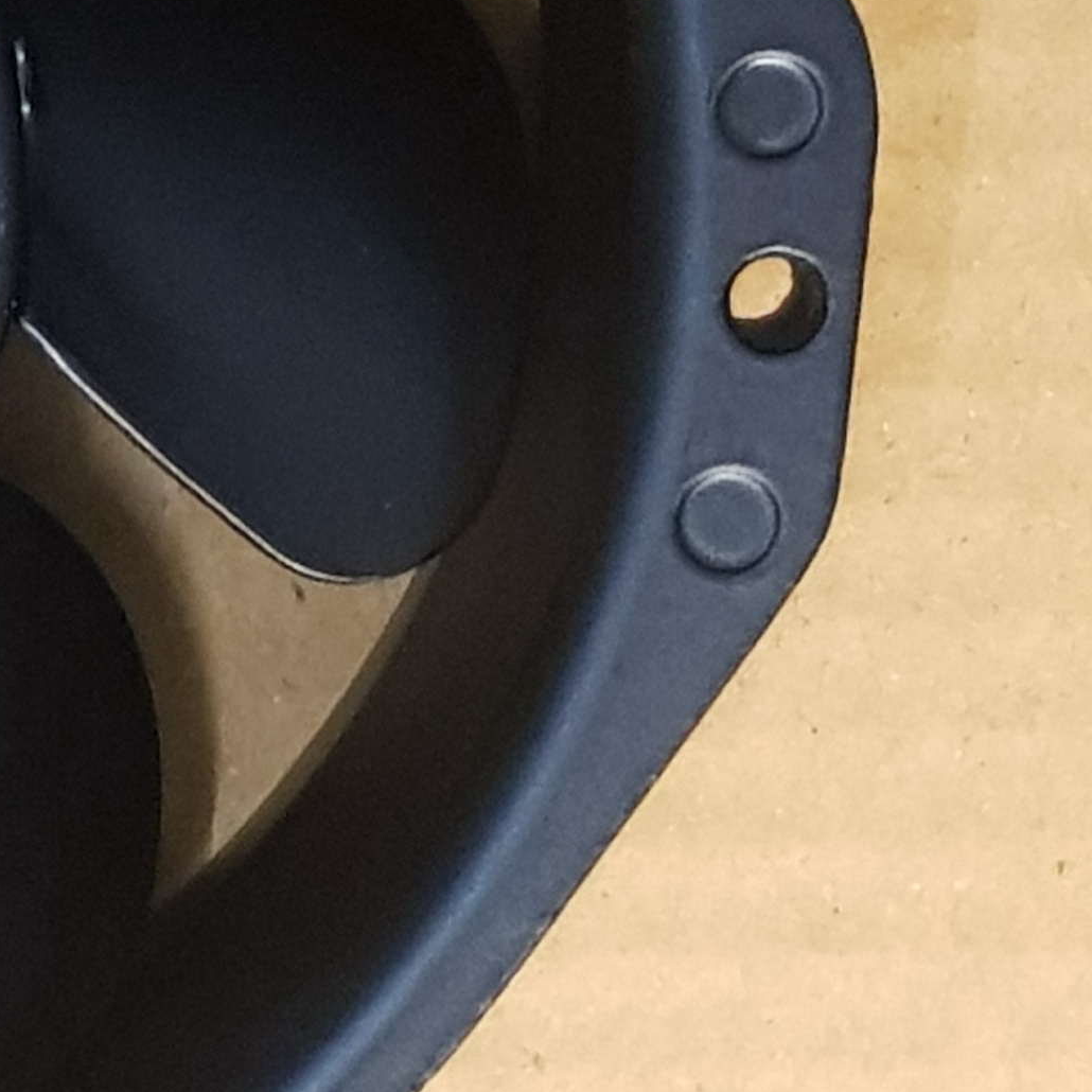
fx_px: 3212
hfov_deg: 16.7
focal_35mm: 90
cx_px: -740
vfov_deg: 19.1
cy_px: 196
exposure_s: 1/20
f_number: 1.7
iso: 250
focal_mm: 4.3
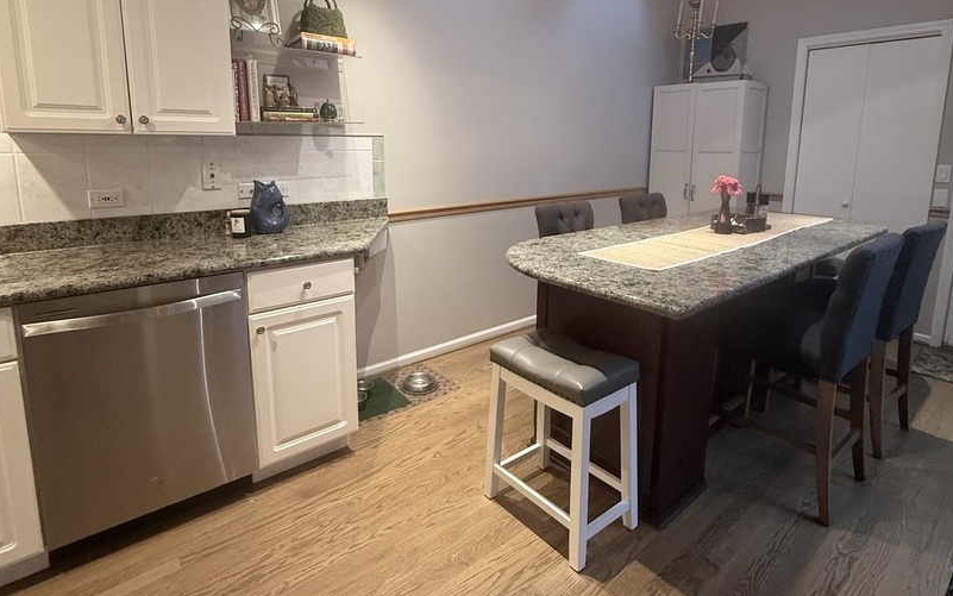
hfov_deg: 85.0
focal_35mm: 20
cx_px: 477
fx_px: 520
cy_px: 225
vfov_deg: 58.9
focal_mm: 2.22
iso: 400
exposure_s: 1/60
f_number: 2.2
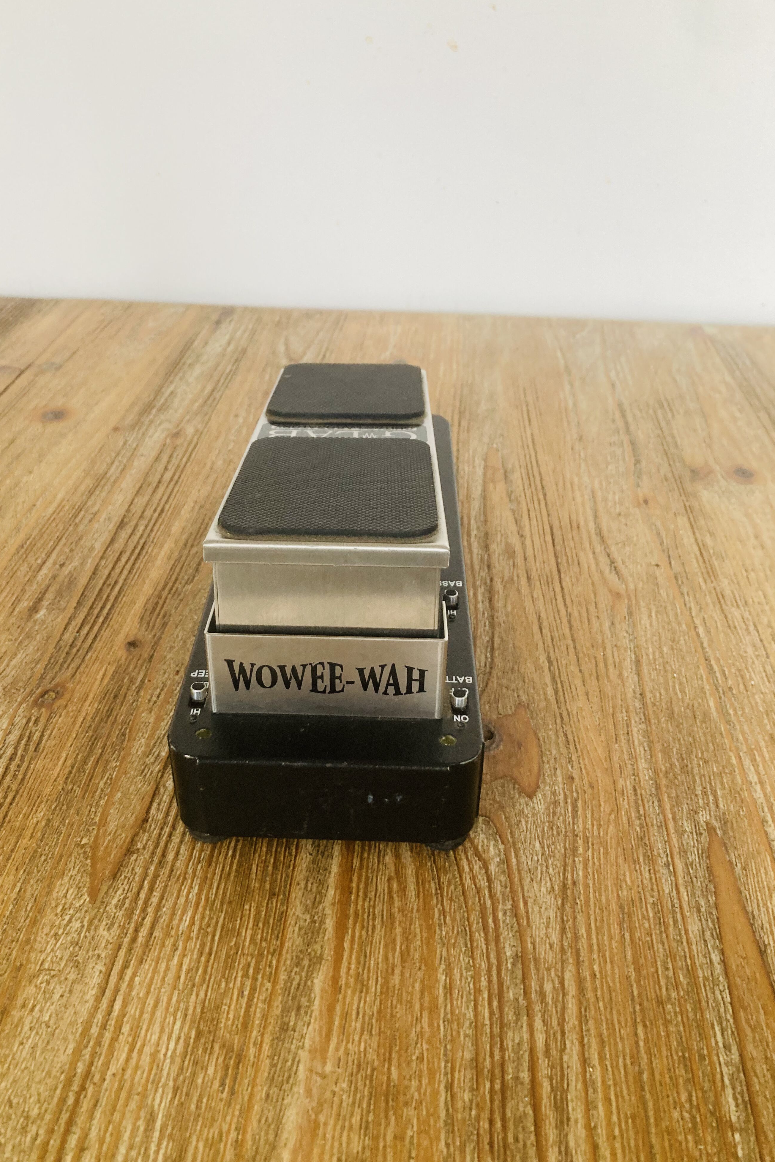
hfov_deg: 43.5
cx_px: 332
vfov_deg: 61.9
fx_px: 969
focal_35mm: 30
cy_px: 572
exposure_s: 1/60
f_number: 1.8
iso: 125
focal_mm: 3.99
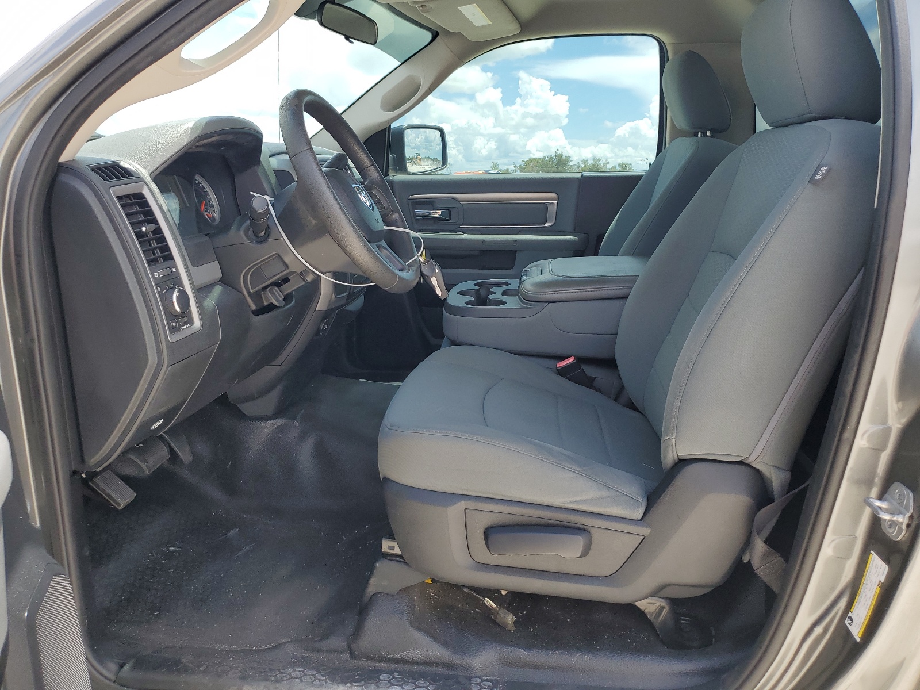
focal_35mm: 26
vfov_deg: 53.1
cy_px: 345
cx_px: 460
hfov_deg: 67.3
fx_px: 691
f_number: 1.5
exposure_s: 1/769
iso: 50
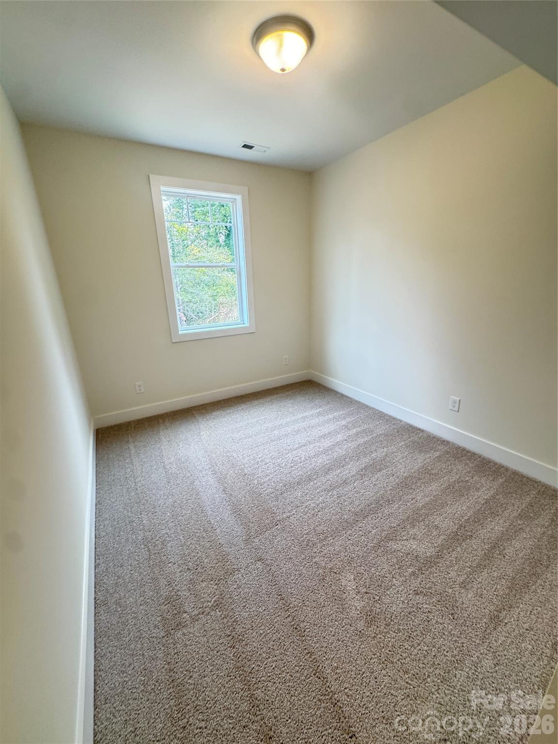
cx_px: 279
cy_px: 372
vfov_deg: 102.1
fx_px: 301
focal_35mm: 14
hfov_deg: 85.7
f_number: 2.2
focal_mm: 2.22
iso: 200
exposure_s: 1/60
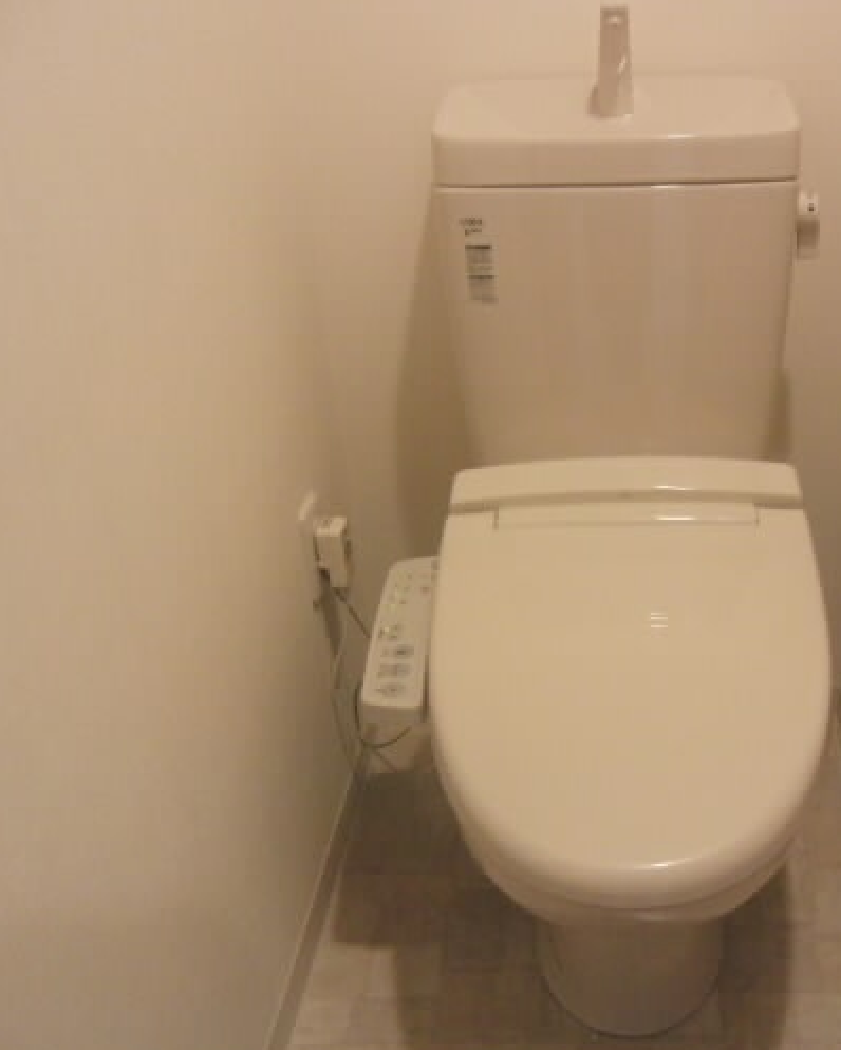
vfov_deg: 54.2
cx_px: 630
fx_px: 1026
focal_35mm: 33
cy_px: 550
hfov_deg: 43.2
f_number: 3.2
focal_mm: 4.3
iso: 800
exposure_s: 1/50
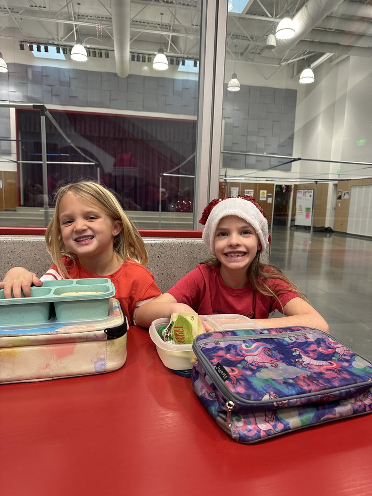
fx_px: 344
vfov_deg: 71.6
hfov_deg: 56.8
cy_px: 248
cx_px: 186
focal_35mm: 24
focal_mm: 6.86
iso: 160
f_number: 1.78
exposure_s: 1/60
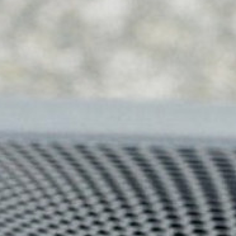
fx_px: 2950
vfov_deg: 4.5
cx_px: 159
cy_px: 605
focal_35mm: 382
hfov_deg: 4.6
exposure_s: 1/60
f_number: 8
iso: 640
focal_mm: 29
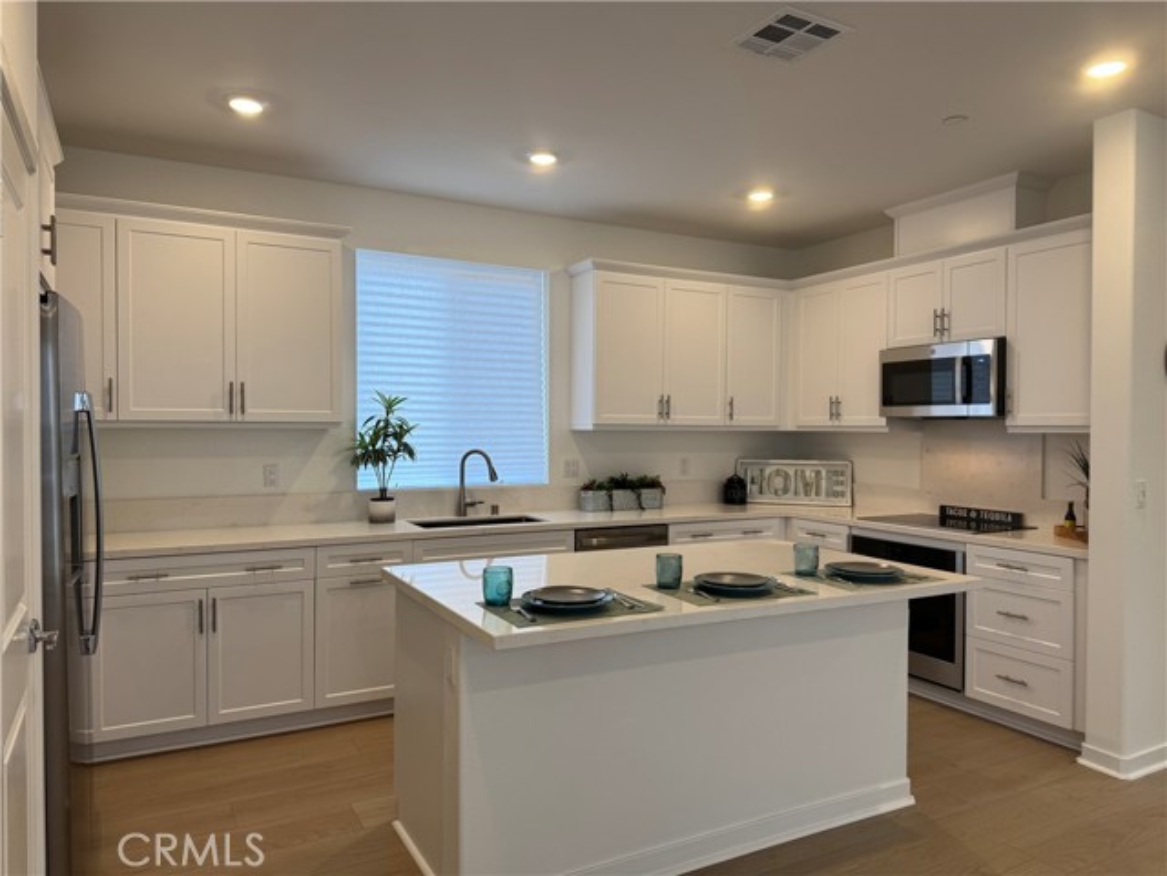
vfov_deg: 56.8
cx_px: 584
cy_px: 438
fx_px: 809
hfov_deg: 71.6
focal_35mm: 24
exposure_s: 1/120
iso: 80
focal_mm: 6.76
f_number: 1.78
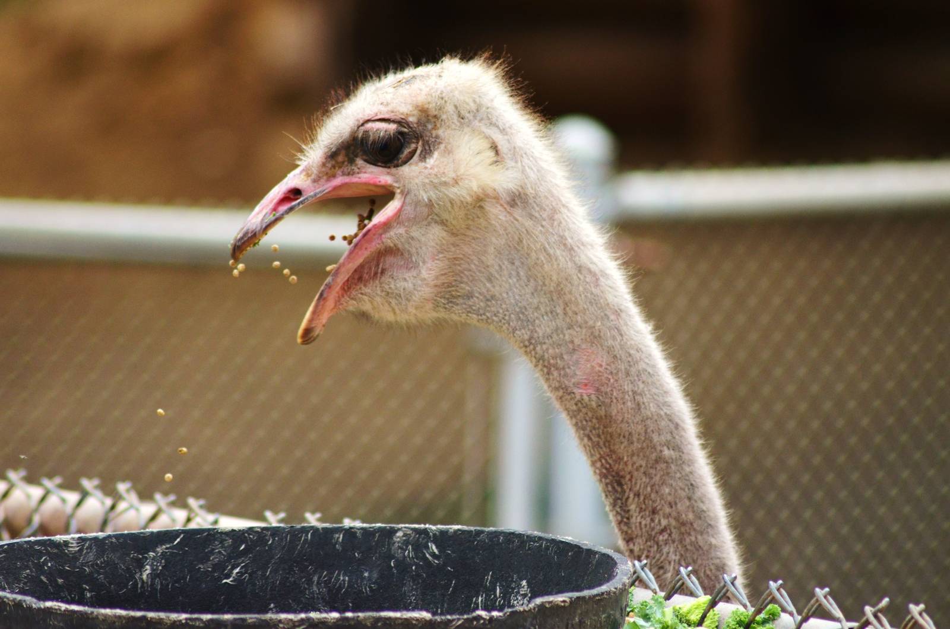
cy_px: 314
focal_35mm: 450
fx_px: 11851
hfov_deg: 4.6
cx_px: 475
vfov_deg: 3.0
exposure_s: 1/1000
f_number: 5.6
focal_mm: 300
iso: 640
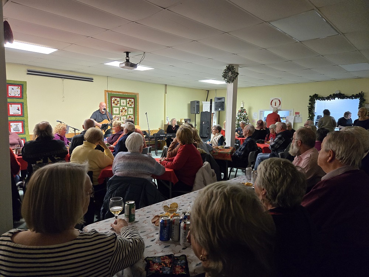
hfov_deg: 73.9
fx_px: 245
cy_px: 138
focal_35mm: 23
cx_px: 184
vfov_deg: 58.9
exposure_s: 1/120
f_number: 1.8
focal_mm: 5.4
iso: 800
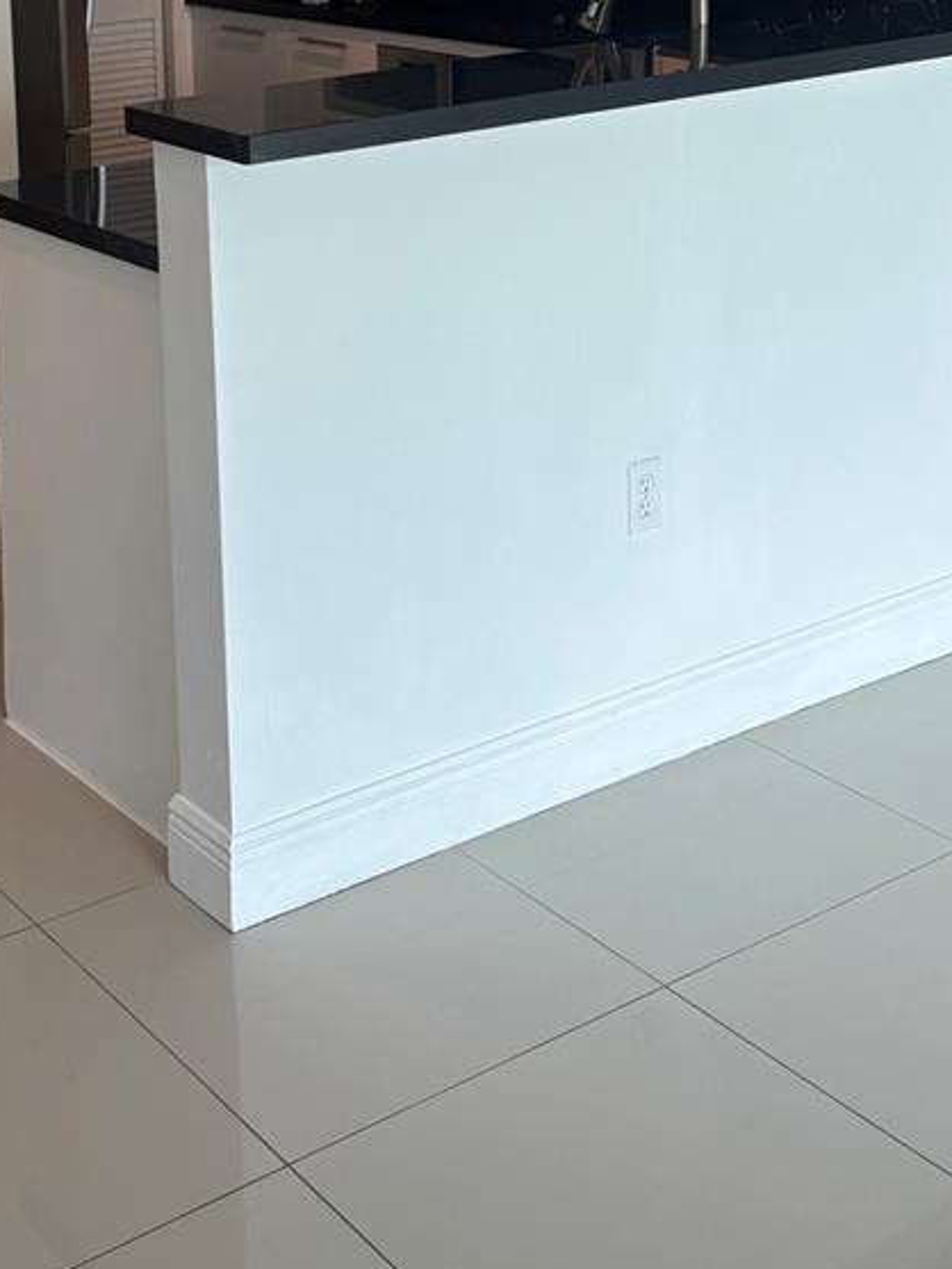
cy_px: 36
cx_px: 175
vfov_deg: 32.0
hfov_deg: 25.6
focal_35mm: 56
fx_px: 2053
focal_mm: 5.96
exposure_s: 1/120
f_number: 1.6
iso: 50
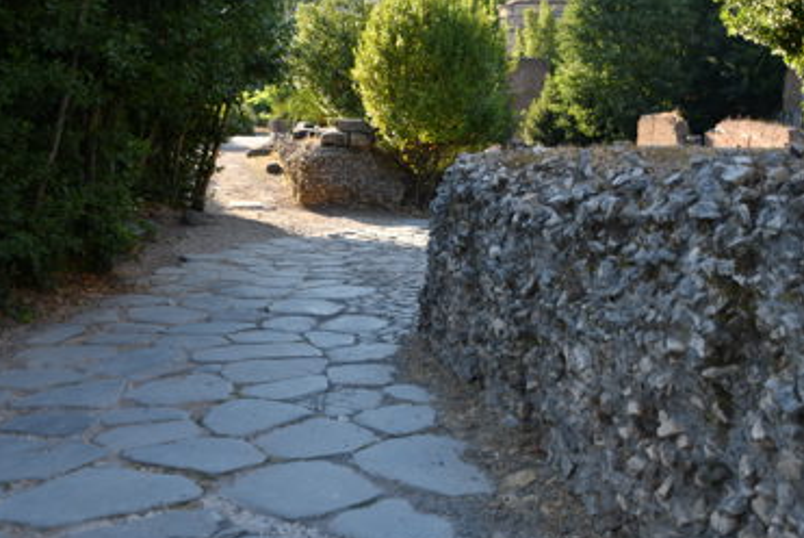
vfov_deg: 31.9
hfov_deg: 46.4
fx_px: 939
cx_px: 412
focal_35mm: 42
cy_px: 266
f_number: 3.8
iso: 320
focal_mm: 26
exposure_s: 1/800
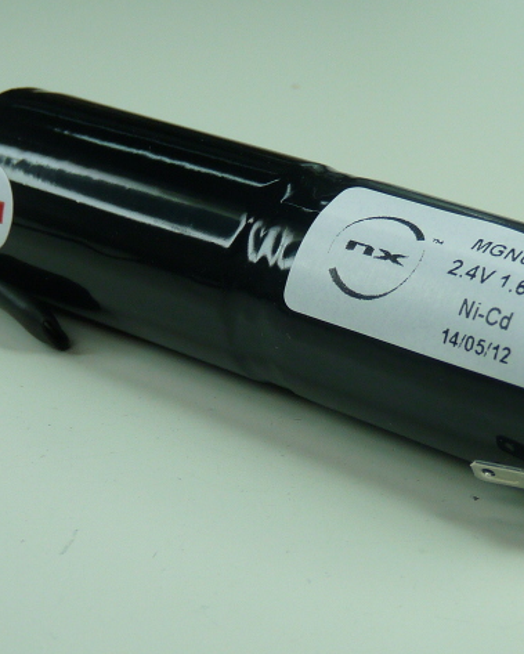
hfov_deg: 16.2
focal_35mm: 95
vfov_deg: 20.2
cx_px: 326
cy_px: 324
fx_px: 1840
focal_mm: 7.4
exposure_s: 1/100
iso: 100
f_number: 3
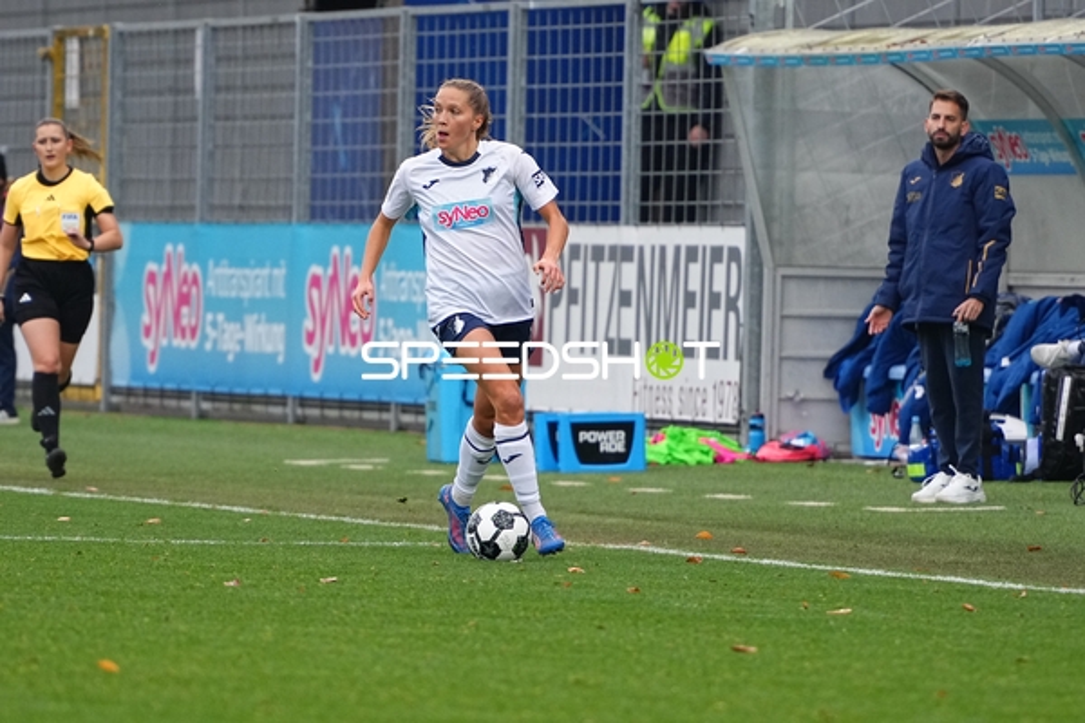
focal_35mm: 510
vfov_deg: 2.7
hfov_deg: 4.0
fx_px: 15370
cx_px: 542
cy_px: 362
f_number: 5.6
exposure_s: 1/1600
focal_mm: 340
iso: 2000
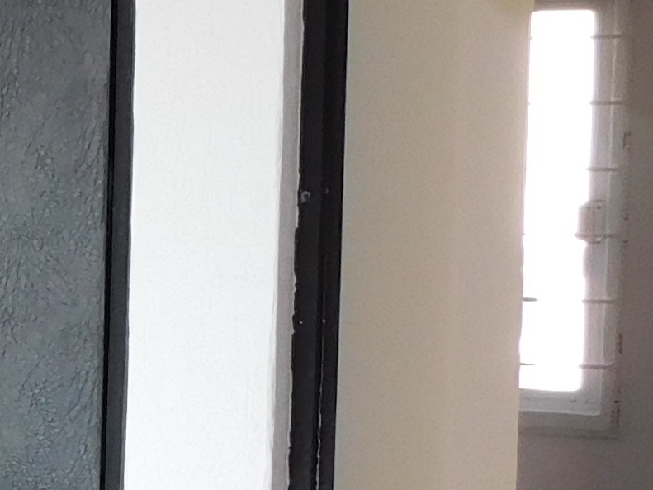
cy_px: 364
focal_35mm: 134
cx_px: -799
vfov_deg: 11.0
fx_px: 2527
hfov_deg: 12.3
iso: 125
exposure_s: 1/80
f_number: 3
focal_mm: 4
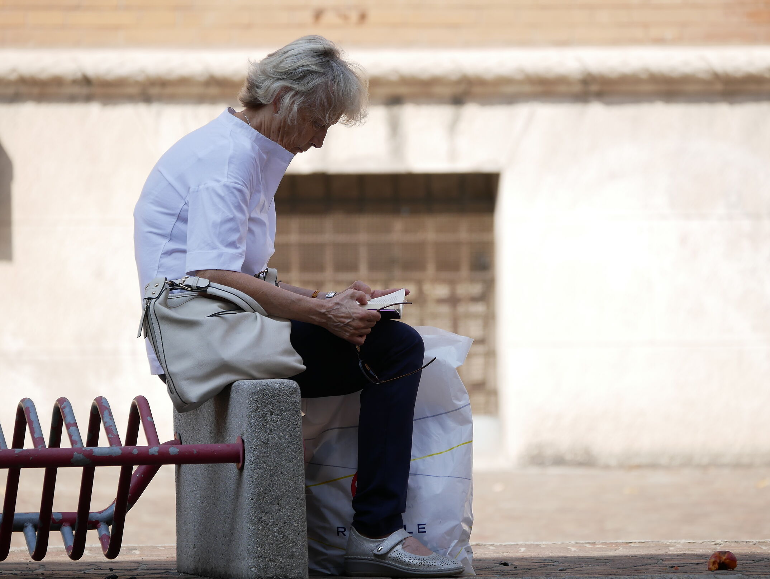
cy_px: 322
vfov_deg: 3.3
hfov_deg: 4.4
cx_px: 344
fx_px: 9948
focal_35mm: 447
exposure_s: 1/800
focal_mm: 200
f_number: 4
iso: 200
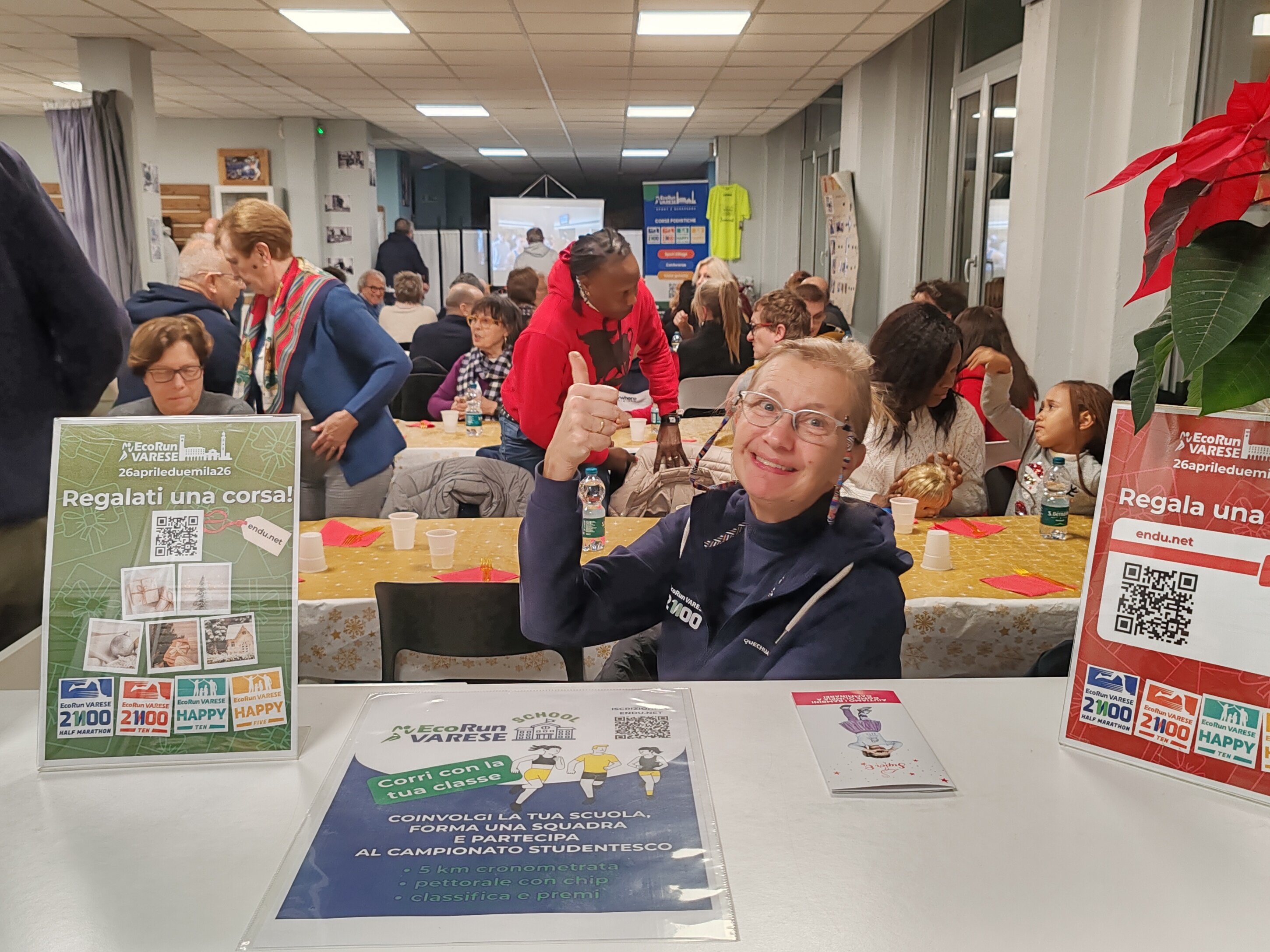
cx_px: 635
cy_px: 476
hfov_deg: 55.4
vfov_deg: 42.9
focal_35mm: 33
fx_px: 1211
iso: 640
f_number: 1.9
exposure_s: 1/100
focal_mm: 6.12
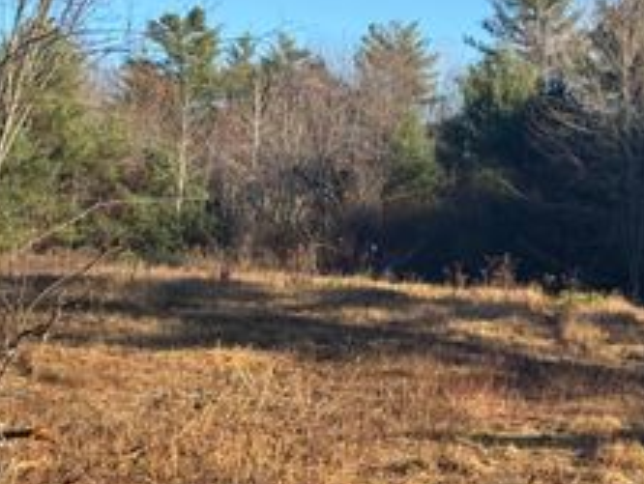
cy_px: 236
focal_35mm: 108
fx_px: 2011
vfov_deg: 13.7
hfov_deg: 18.1
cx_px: 464
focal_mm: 6.76
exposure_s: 1/2252
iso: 64
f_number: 1.78
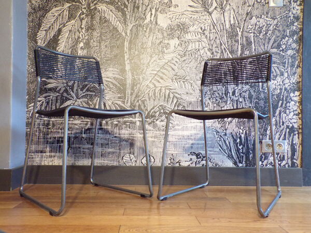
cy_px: 116
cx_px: 156
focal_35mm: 32
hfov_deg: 56.8
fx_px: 287
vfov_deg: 44.2
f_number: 3.2
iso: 692
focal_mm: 5.8
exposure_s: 1/17
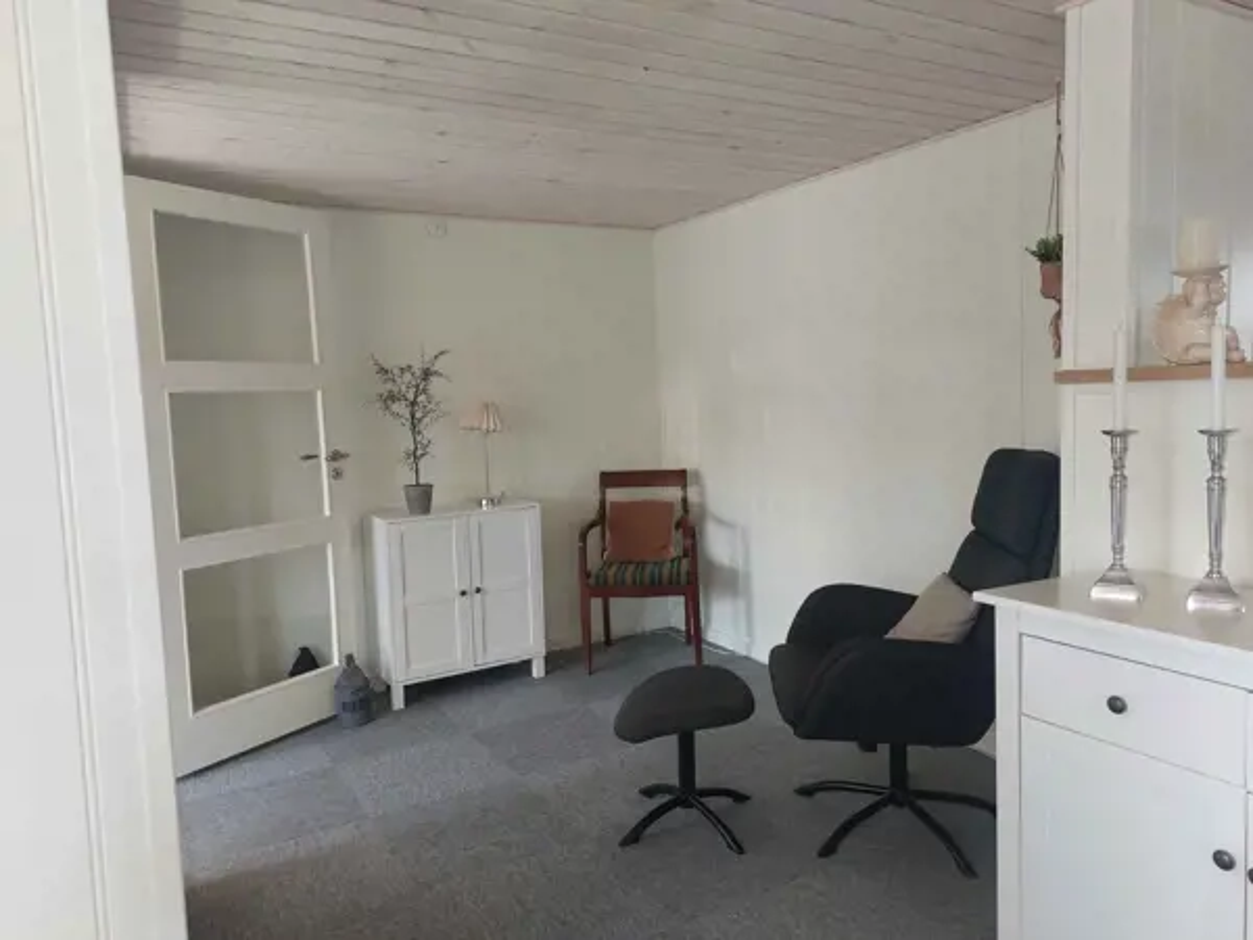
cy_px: 470
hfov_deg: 69.4
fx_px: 905
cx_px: 626
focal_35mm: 25
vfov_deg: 54.9
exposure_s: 1/100
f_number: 1.8
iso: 100
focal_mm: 5.23
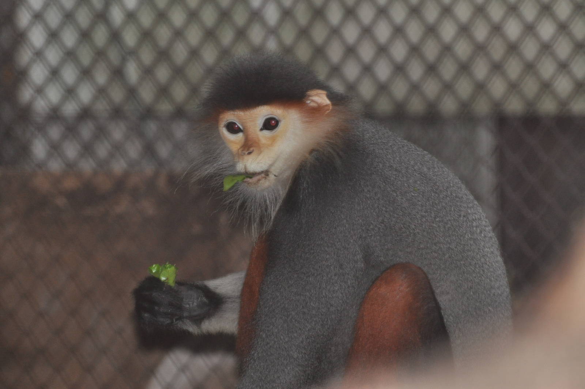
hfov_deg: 7.1
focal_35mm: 292
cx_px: 292
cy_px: 194
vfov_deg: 4.7
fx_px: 4748
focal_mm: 195
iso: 800
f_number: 5.3
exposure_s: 1/60
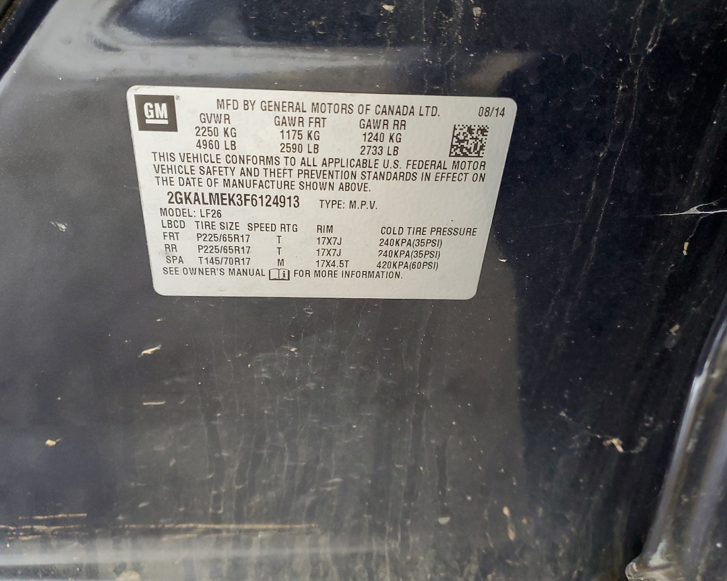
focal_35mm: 30
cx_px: 336
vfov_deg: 48.5
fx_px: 645
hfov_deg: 58.7
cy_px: 269
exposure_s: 1/60.2
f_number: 1.5
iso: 201
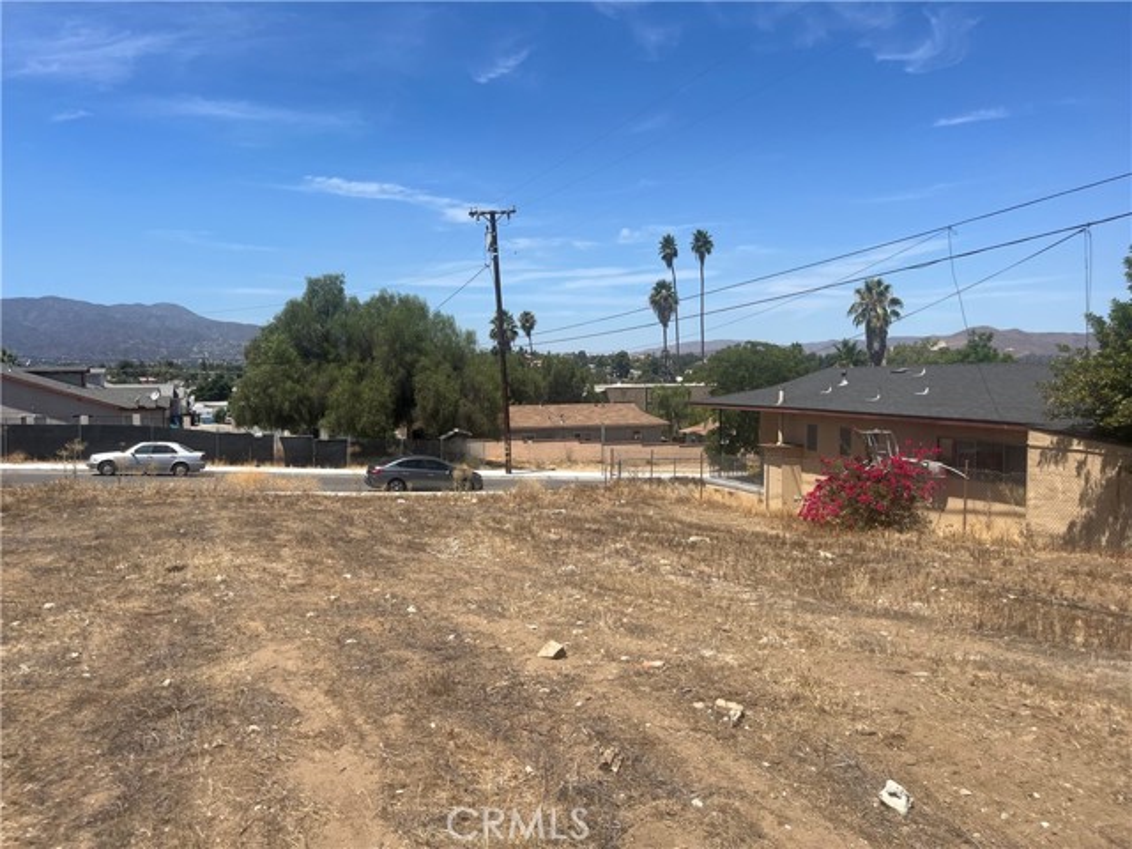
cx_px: 566
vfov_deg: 53.1
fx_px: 850
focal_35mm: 26
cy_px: 424
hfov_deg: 67.3
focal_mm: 5.1
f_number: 1.6
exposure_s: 1/4149
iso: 50
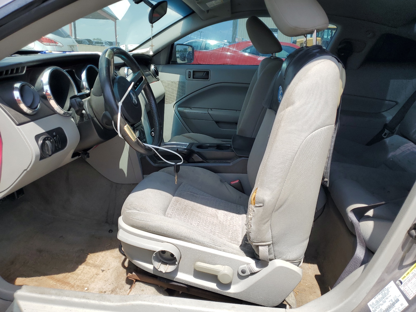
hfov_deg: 67.3
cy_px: 156
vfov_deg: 53.1
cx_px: 208
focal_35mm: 26
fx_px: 312
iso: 50
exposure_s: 1/1250
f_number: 1.5
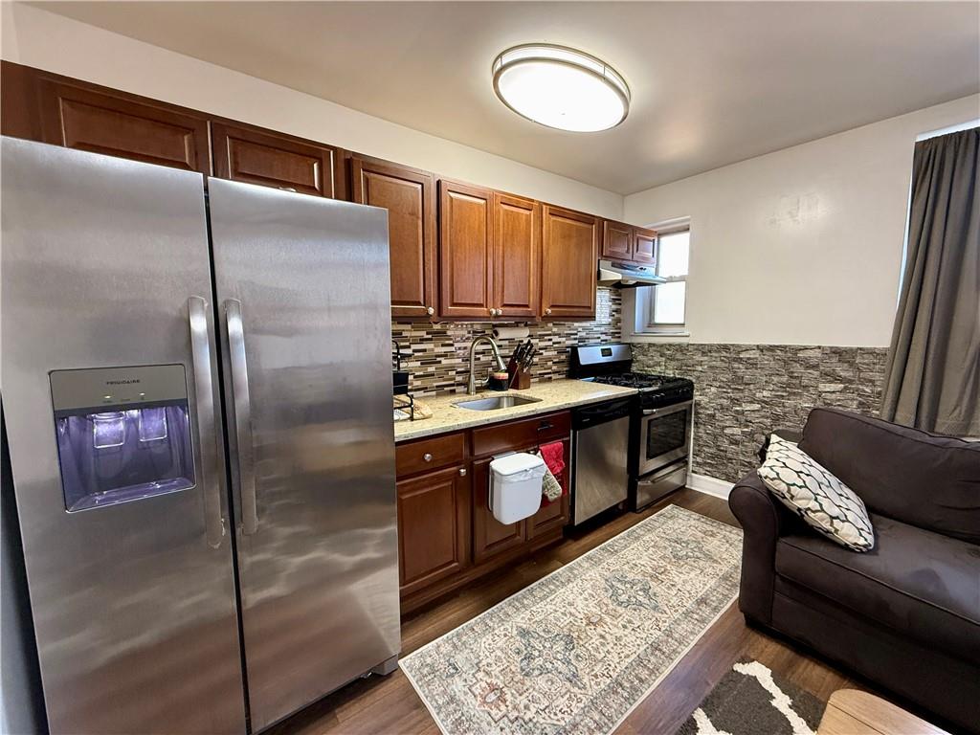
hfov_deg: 102.1
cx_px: 490
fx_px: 396
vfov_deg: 85.7
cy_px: 368
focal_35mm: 14
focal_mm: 2.22
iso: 320
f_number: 2.2
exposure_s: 1/60
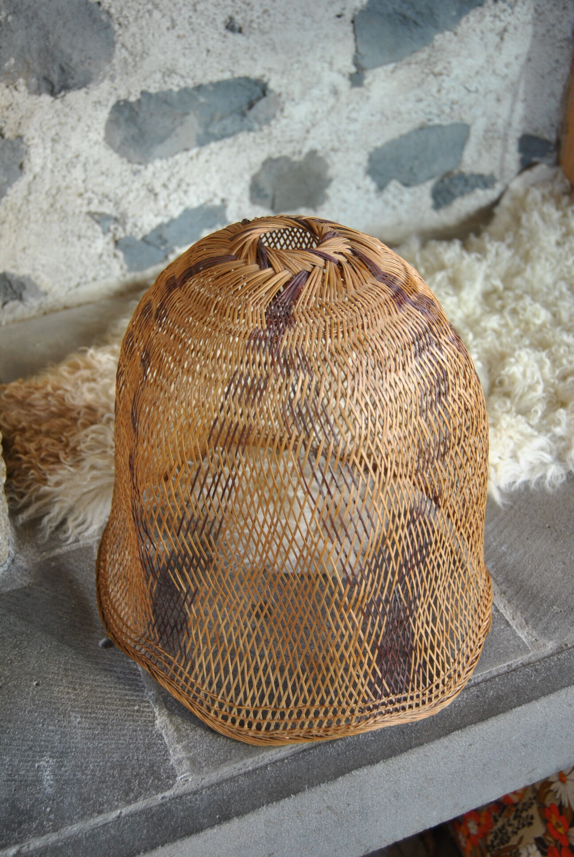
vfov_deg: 49.5
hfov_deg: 34.3
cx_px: 287
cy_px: 428
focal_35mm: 39
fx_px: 930
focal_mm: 26
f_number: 4
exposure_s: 1/30
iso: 320
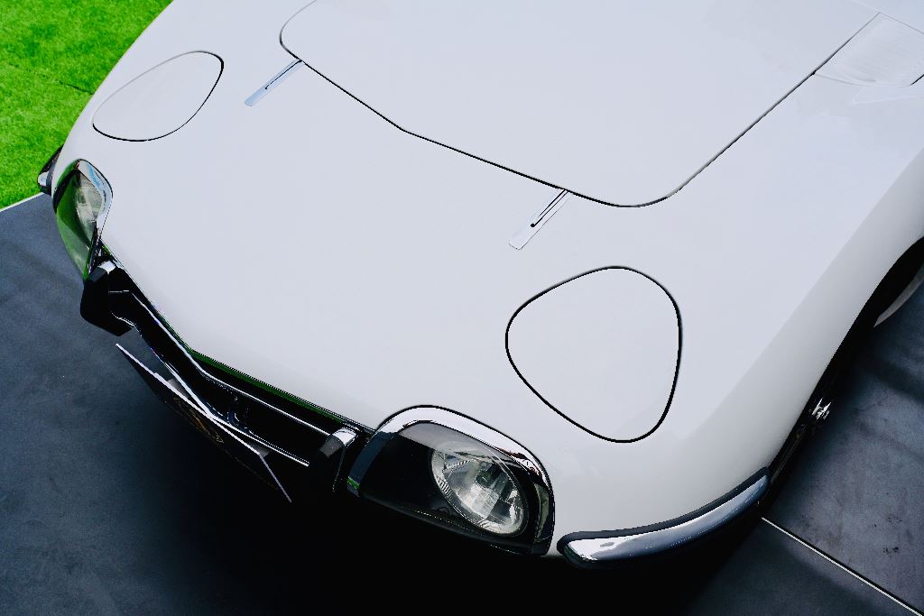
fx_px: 873
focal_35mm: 34
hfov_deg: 55.8
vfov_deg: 38.9
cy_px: 308
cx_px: 462
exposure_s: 1/1250
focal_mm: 34
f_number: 10
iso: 640
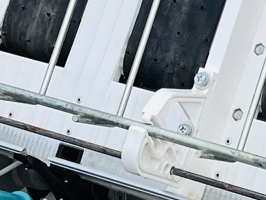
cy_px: -100
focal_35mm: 201
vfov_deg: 7.3
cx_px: 340
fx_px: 1544
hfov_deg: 9.7
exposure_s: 1/380
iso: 50
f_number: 1.6
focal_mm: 5.1
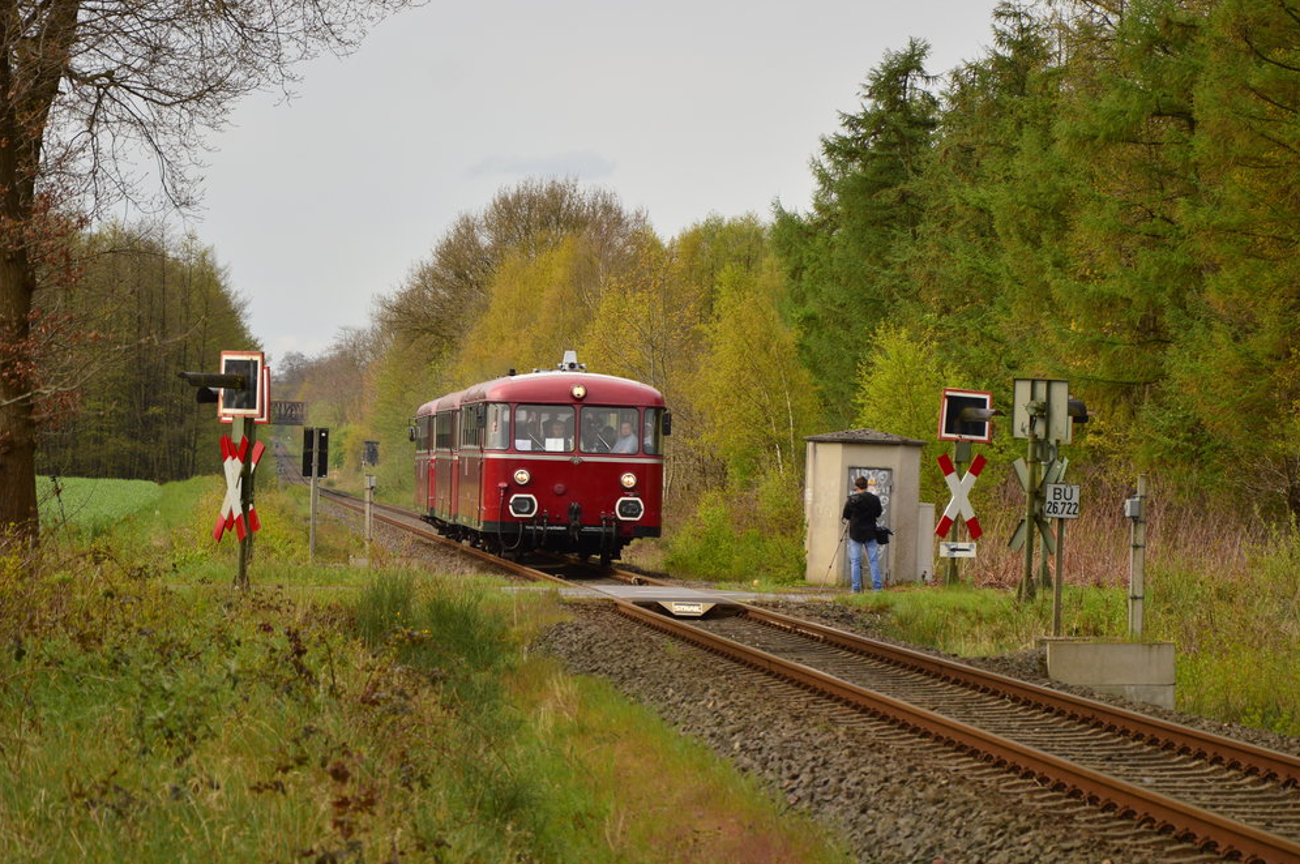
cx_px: 704
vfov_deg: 8.9
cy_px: 494
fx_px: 5541
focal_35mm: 154
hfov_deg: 13.4
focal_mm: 85
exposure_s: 1/640
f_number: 5.6
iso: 200
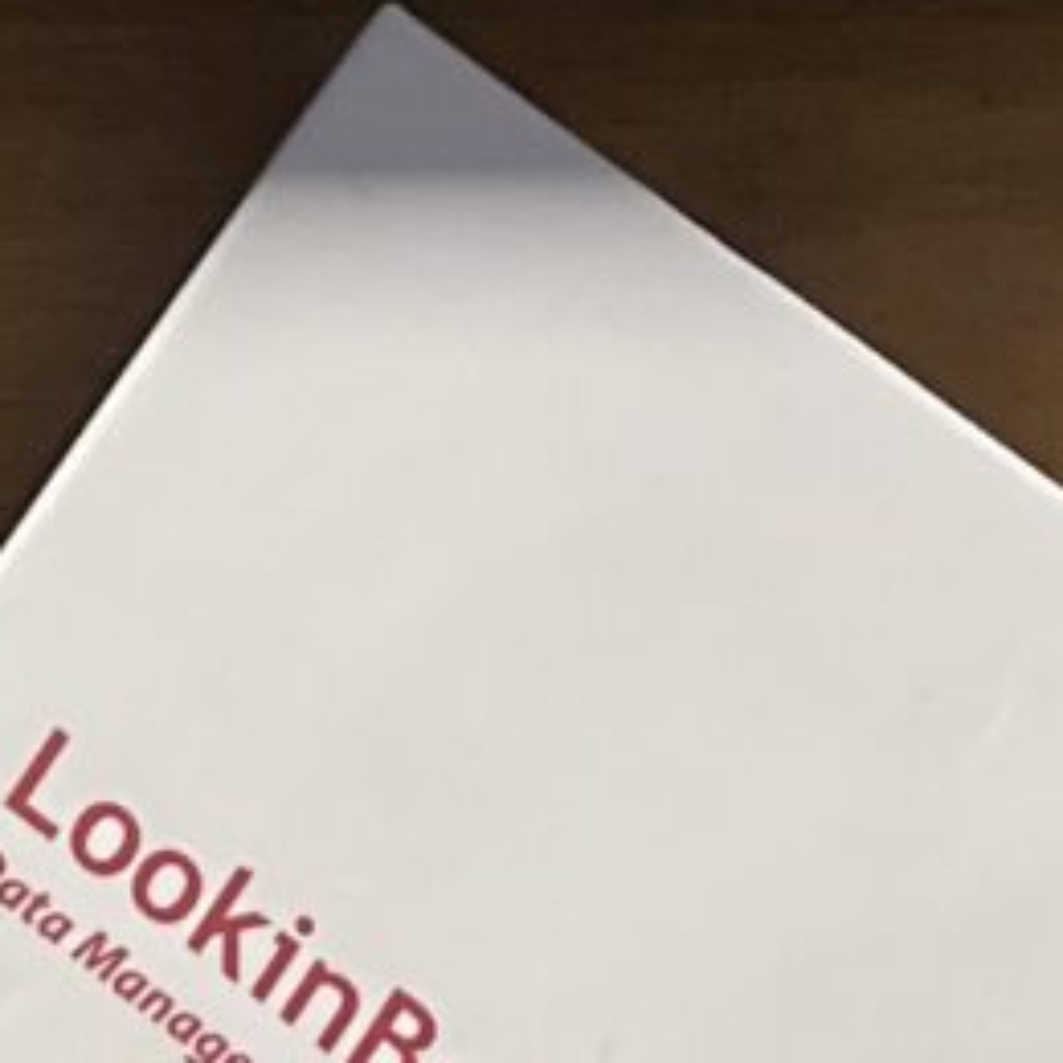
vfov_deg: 7.1
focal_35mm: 226
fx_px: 7852
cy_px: -1750
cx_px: -989
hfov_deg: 7.5
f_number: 1.6
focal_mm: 5.1
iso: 125
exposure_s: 1/100
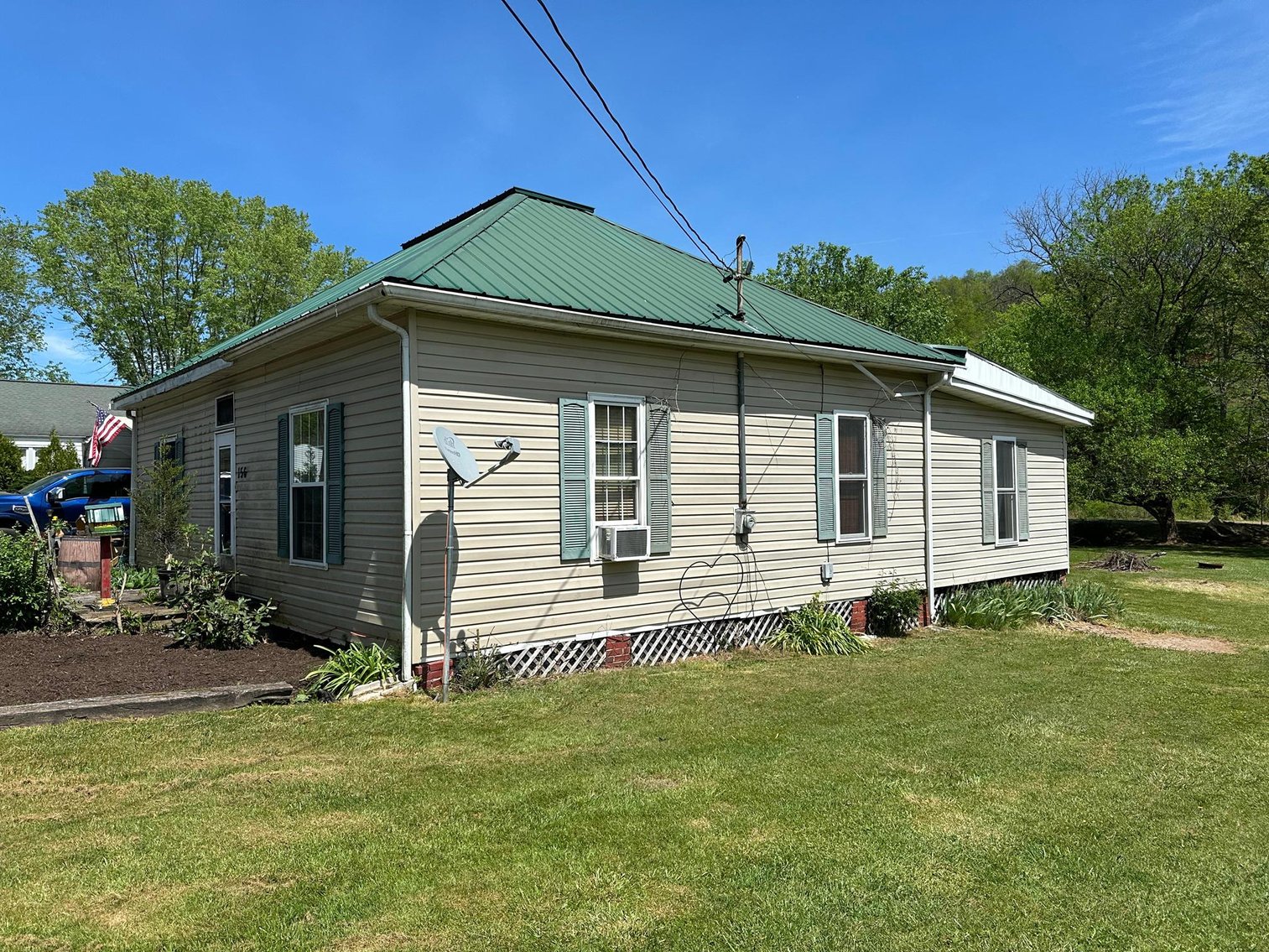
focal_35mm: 24
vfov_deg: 56.8
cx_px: 634
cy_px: 476
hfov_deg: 71.6
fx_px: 880
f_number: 1.78
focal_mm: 6.86
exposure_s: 1/5525
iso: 80
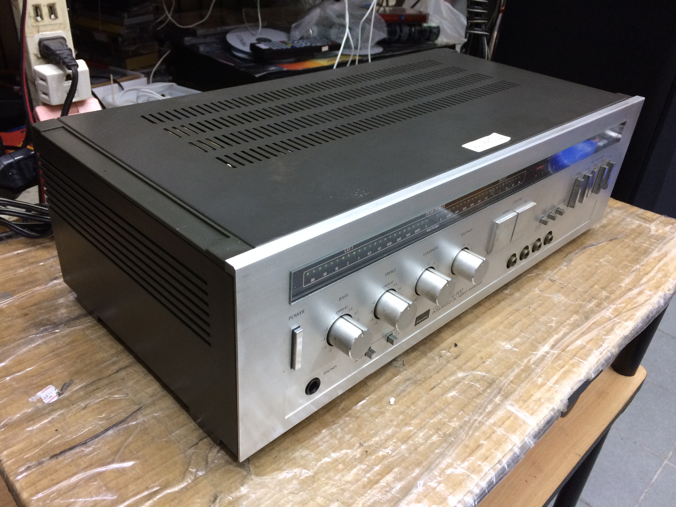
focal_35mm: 29
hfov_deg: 61.7
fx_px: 566
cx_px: 338
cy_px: 254
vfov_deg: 48.2
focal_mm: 4.15
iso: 160
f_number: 2.2
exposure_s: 1/33
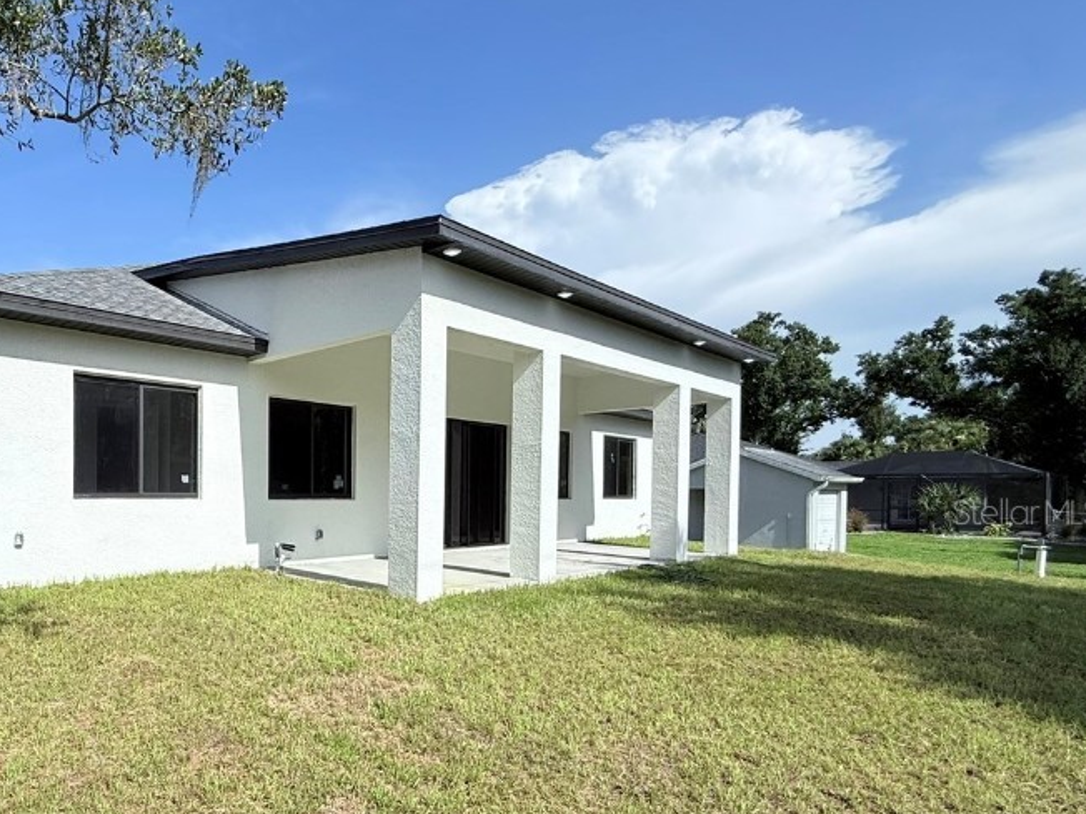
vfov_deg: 60.2
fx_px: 690
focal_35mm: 22
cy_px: 511
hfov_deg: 70.6
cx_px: 257
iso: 50
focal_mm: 2.22
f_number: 2.2
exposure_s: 1/3663
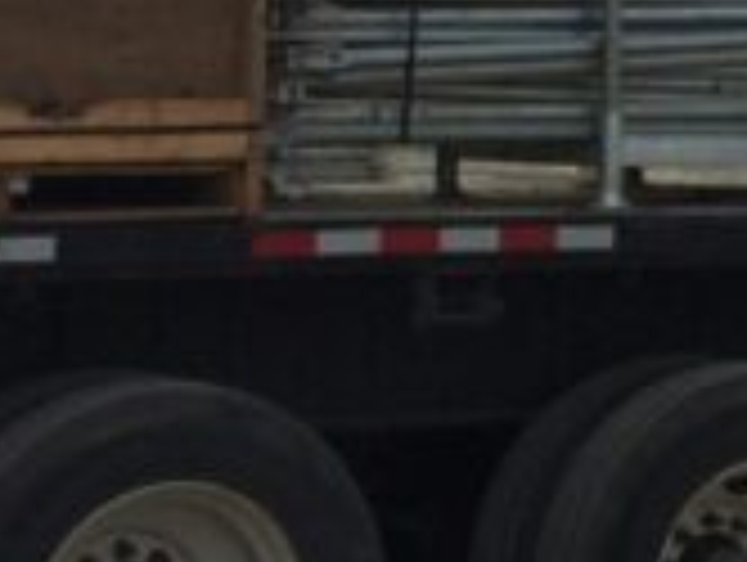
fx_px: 3695
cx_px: 1089
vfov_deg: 8.6
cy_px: -83
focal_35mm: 171
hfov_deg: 11.1
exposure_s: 1/4115
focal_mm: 4.15
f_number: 2.2
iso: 32
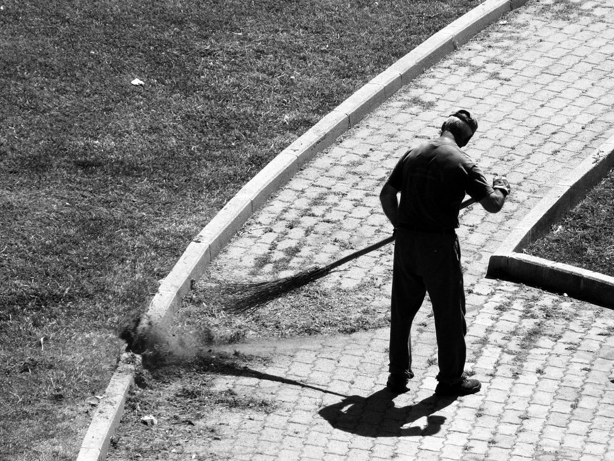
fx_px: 8320
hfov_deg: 4.2
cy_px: 230
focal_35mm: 469
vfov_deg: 3.2
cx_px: 307
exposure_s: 1/640
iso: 100
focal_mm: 88.8
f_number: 5.6
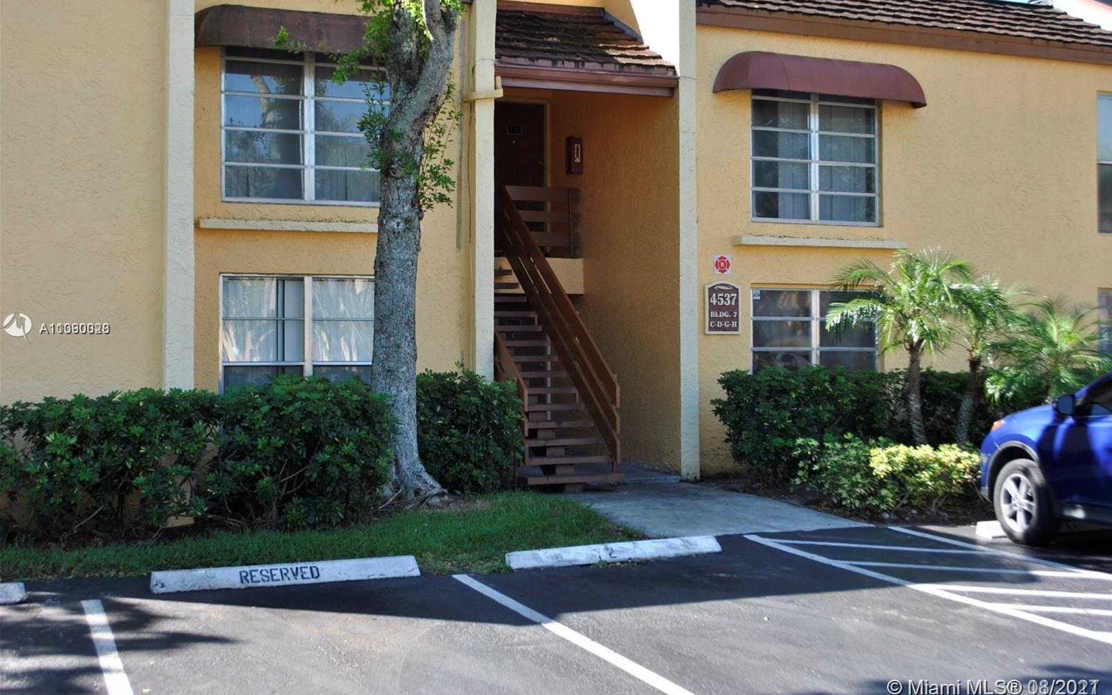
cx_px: 556
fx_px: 1394
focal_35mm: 46
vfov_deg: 28.0
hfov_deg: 43.5
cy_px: 329
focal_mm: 30
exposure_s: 1/125
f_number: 5.6
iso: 110
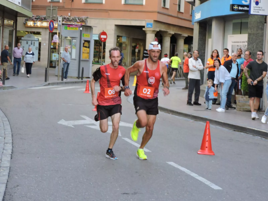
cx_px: 134
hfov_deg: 19.6
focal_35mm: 100
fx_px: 774
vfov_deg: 14.8
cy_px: 100
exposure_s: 1/125
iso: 400
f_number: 4.1
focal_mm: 17.8
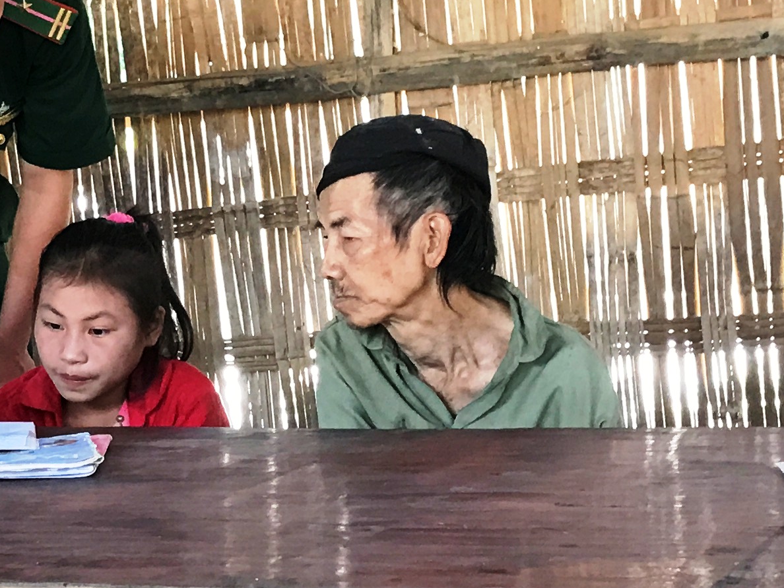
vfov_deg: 15.6
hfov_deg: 20.6
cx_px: 238
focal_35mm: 95
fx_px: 2152
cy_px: 327
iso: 50
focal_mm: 3.99
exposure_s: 1/17
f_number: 1.8
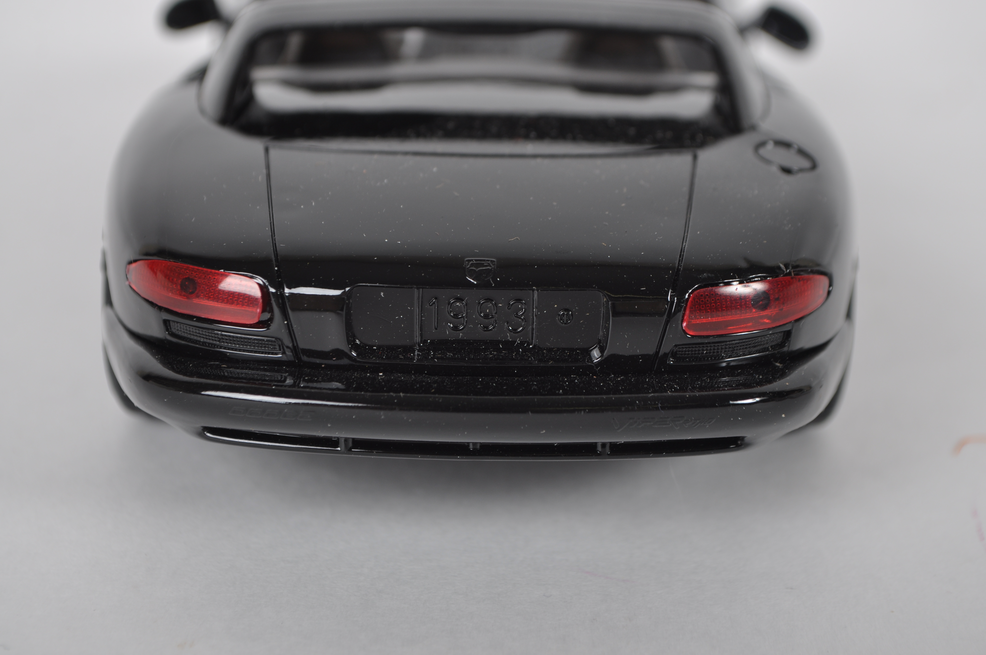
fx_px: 2257
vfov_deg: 16.5
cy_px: 328
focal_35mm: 82
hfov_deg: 24.6
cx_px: 493
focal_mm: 55
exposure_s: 1/125
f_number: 9
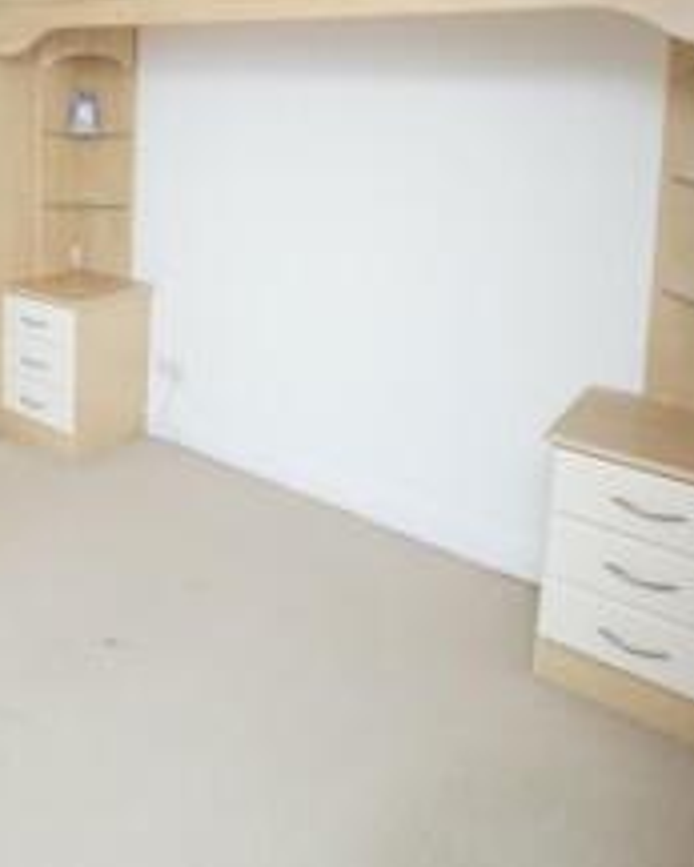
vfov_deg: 55.2
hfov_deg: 42.4
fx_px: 795
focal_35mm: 31
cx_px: 44
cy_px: 247
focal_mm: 10
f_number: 3.5
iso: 3200
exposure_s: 1/160
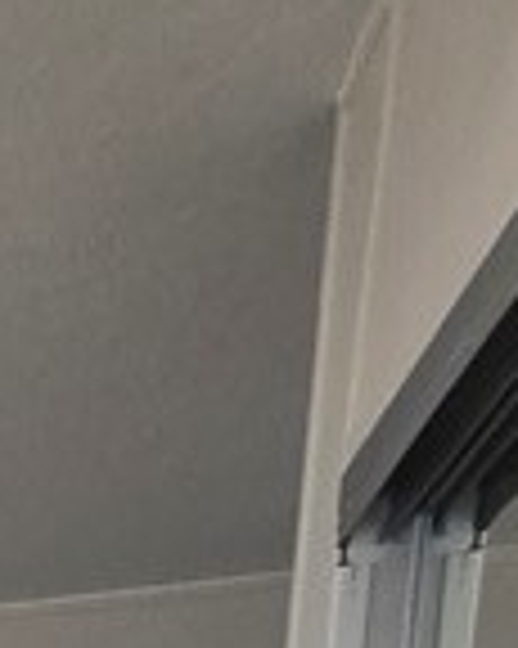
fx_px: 1727
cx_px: -883
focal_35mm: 90
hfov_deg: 12.0
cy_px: 1566
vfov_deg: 14.2
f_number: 2.2
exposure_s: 1/60
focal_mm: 2.2
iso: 200
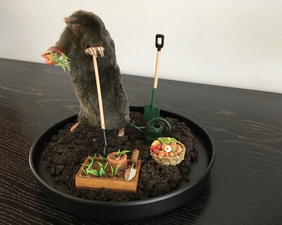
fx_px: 259
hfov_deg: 57.2
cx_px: 142
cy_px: 114
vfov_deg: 47.1
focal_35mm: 31
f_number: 2.2
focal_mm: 4.15
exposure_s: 1/33
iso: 125
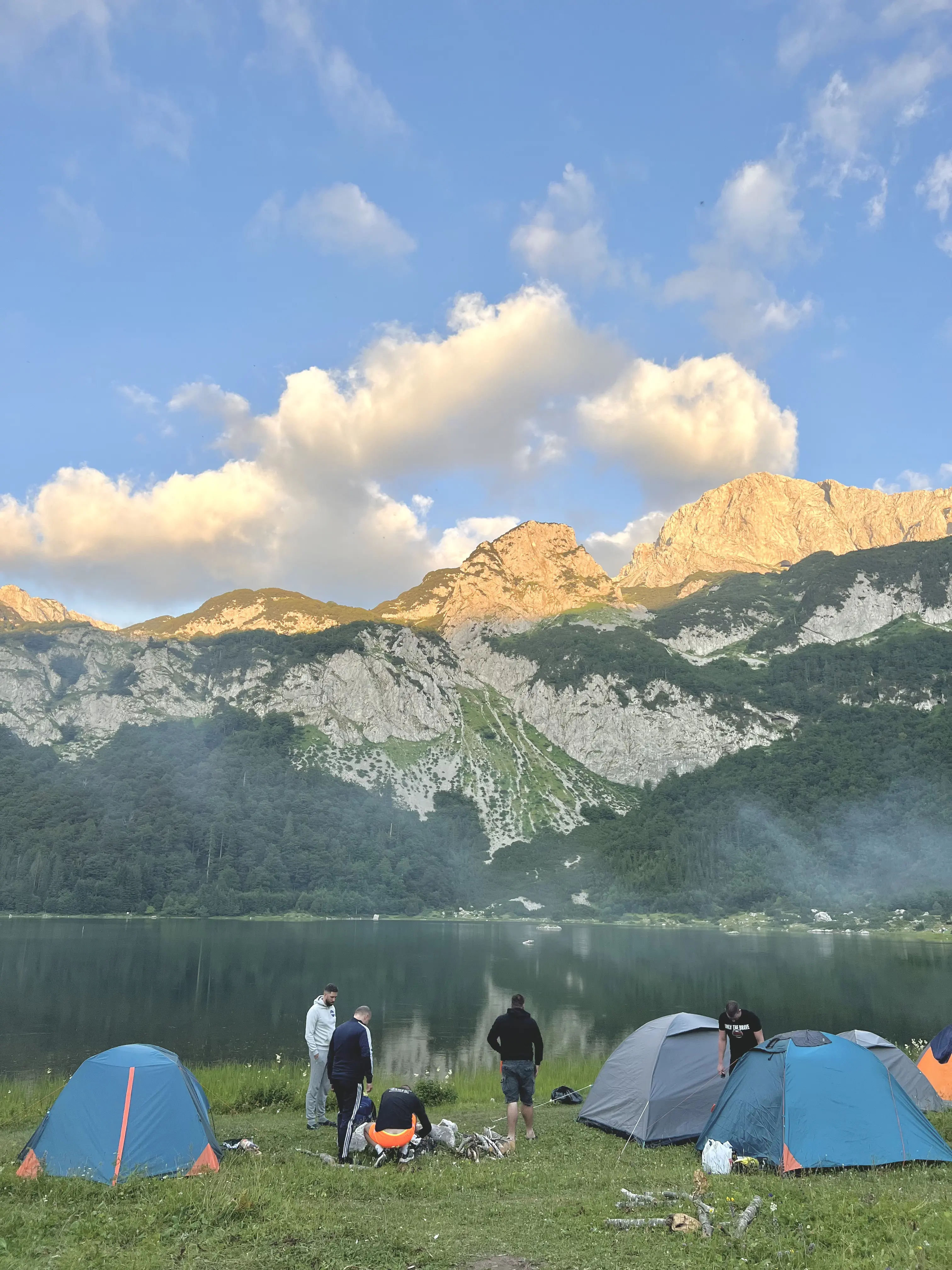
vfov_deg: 67.3
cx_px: 476
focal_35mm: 26
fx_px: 953
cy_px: 635
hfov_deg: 53.1
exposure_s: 1/924
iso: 50
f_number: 1.5
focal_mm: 5.7
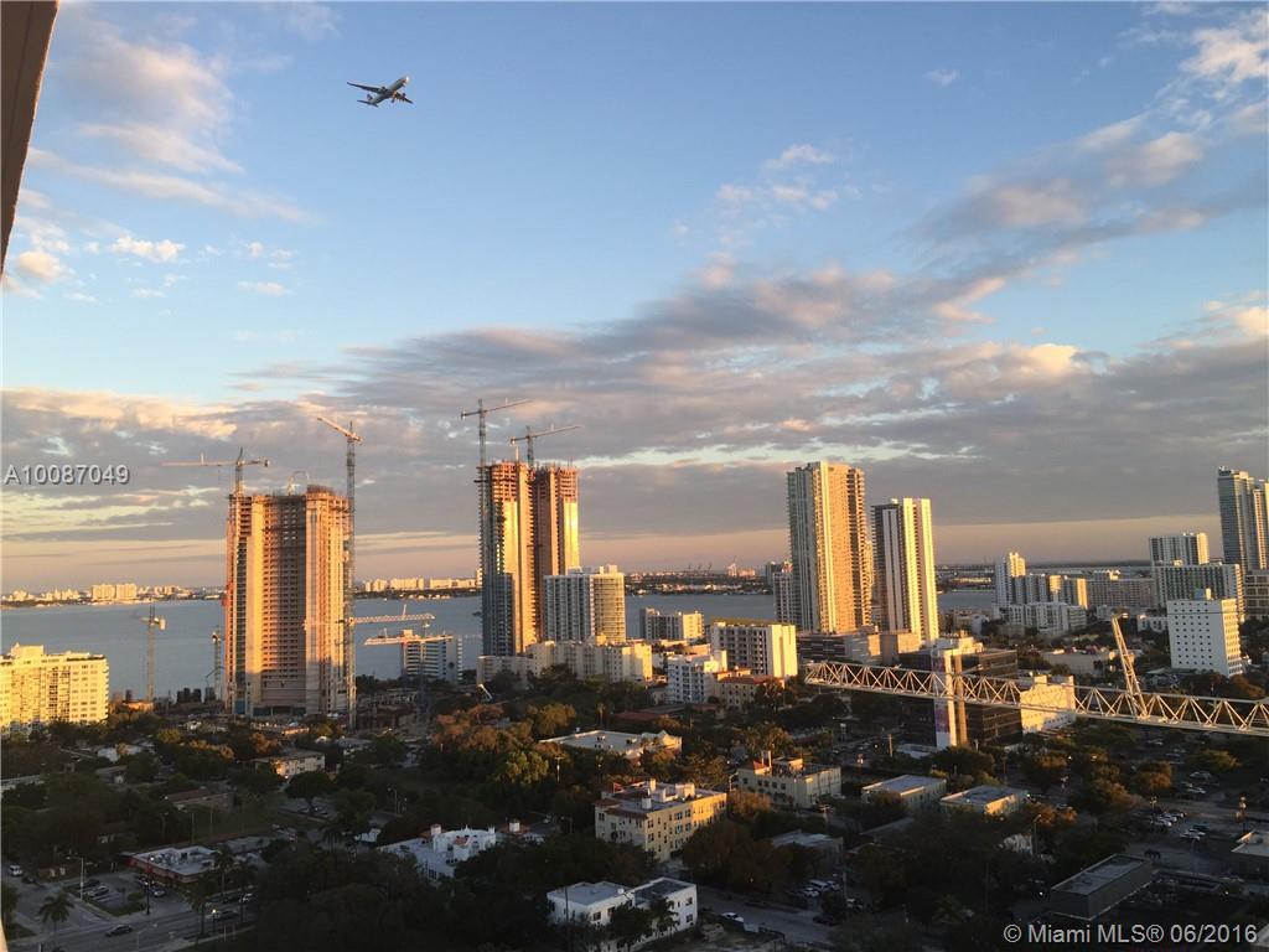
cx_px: 634
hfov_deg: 61.7
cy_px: 476
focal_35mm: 29
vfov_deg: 48.2
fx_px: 1063
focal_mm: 4.15
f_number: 2.2
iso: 32
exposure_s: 1/329
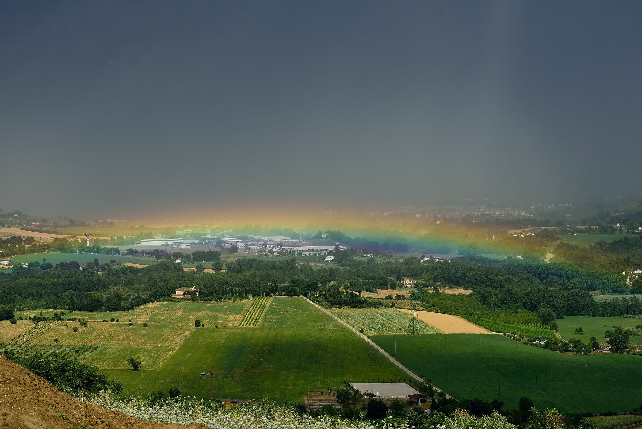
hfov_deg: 28.8
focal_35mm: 70
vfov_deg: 19.5
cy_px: 214
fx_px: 1249
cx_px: 321
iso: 100
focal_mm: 70
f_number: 9
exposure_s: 1/320
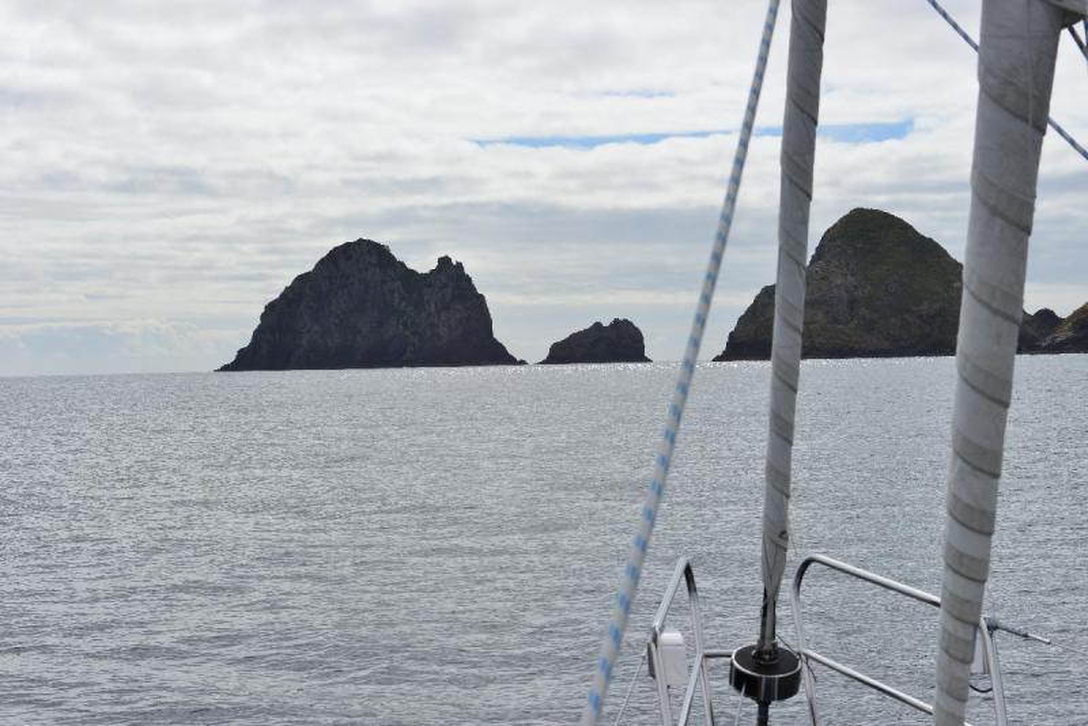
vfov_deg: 19.5
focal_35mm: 70
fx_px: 2116
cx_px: 544
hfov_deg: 28.8
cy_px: 363
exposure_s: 1/640
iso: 250
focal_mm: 70
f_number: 13
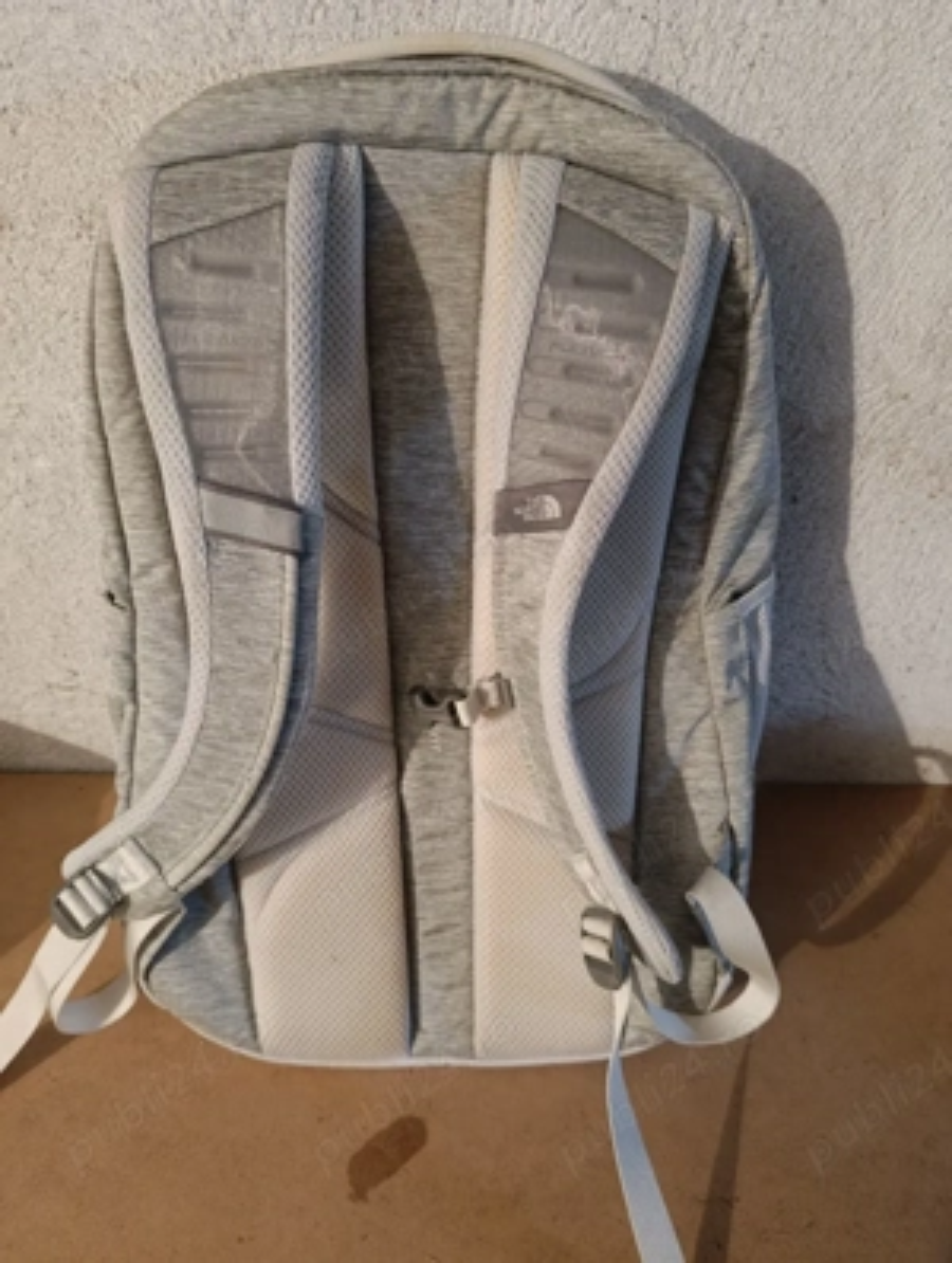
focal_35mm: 23
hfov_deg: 59.0
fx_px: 841
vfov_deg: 73.8
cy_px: 632
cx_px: 476
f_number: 1.65
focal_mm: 6.11
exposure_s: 1/25.1
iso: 2552
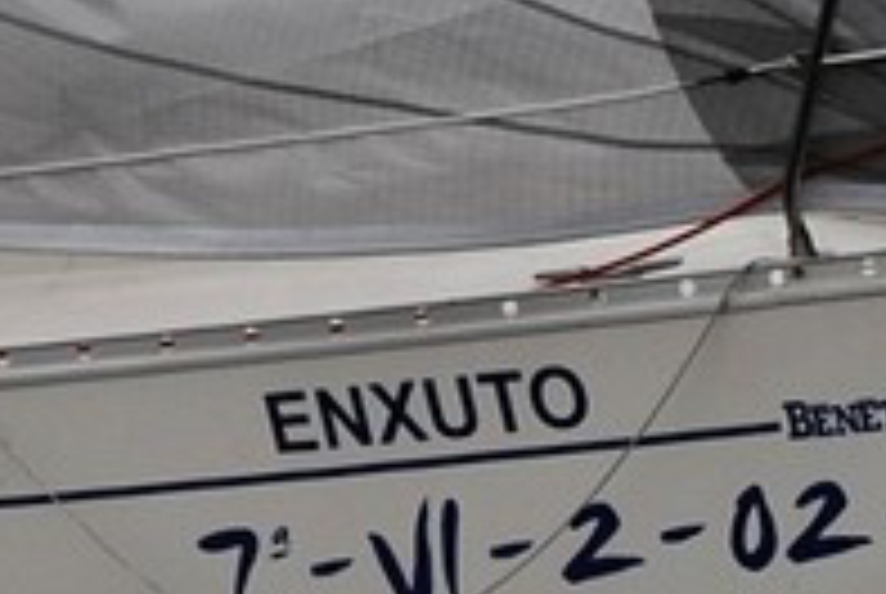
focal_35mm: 430
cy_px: -61
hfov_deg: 4.8
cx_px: -292
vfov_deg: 3.2
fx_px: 10589
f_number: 5.6
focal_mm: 55
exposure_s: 1/125
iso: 100
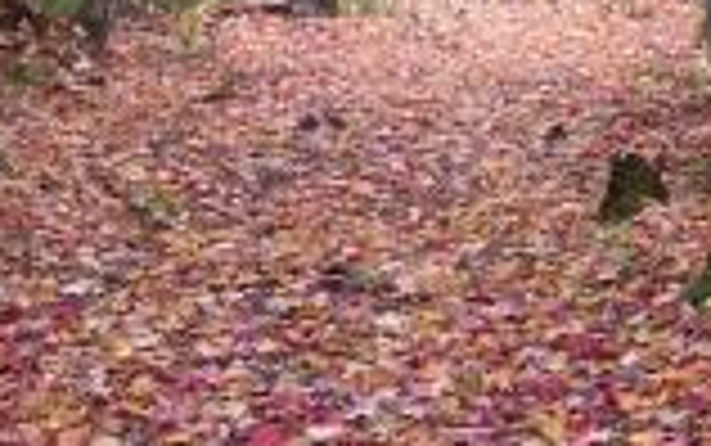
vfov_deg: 11.8
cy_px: -34
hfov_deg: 18.9
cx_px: 490
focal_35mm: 110
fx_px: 2133
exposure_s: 1/60
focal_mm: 8
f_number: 2.8
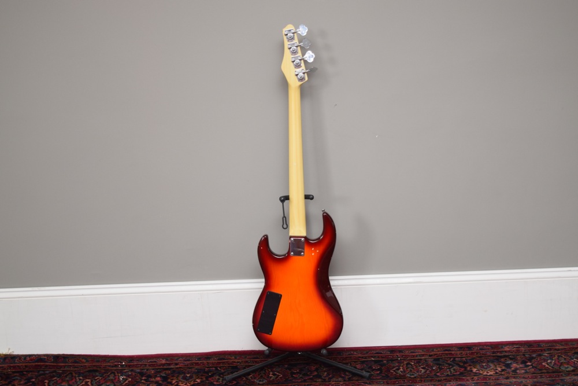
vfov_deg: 21.6
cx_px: 289
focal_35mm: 63
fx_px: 1012
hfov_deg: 31.9
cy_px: 193
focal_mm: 42
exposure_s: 1/80
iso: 800
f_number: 5
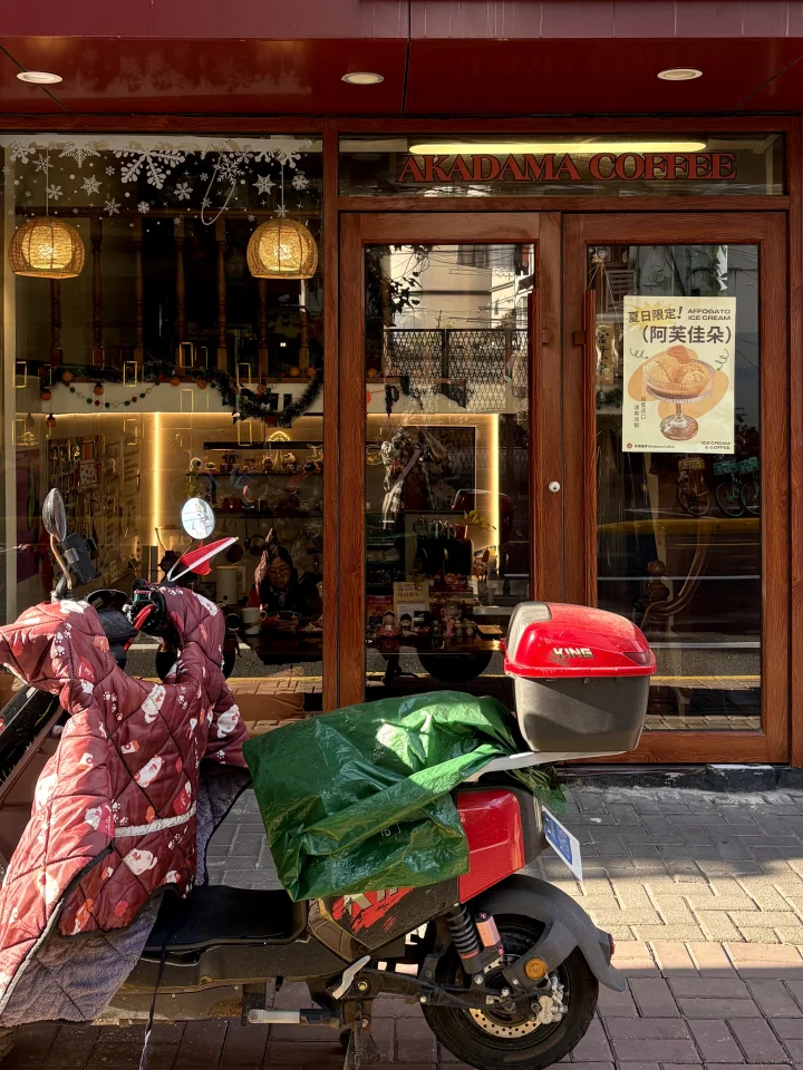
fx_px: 1206
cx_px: 405
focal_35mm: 39
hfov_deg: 36.8
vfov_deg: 46.9
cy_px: 340
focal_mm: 5.96
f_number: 1.6
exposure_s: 1/200
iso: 80
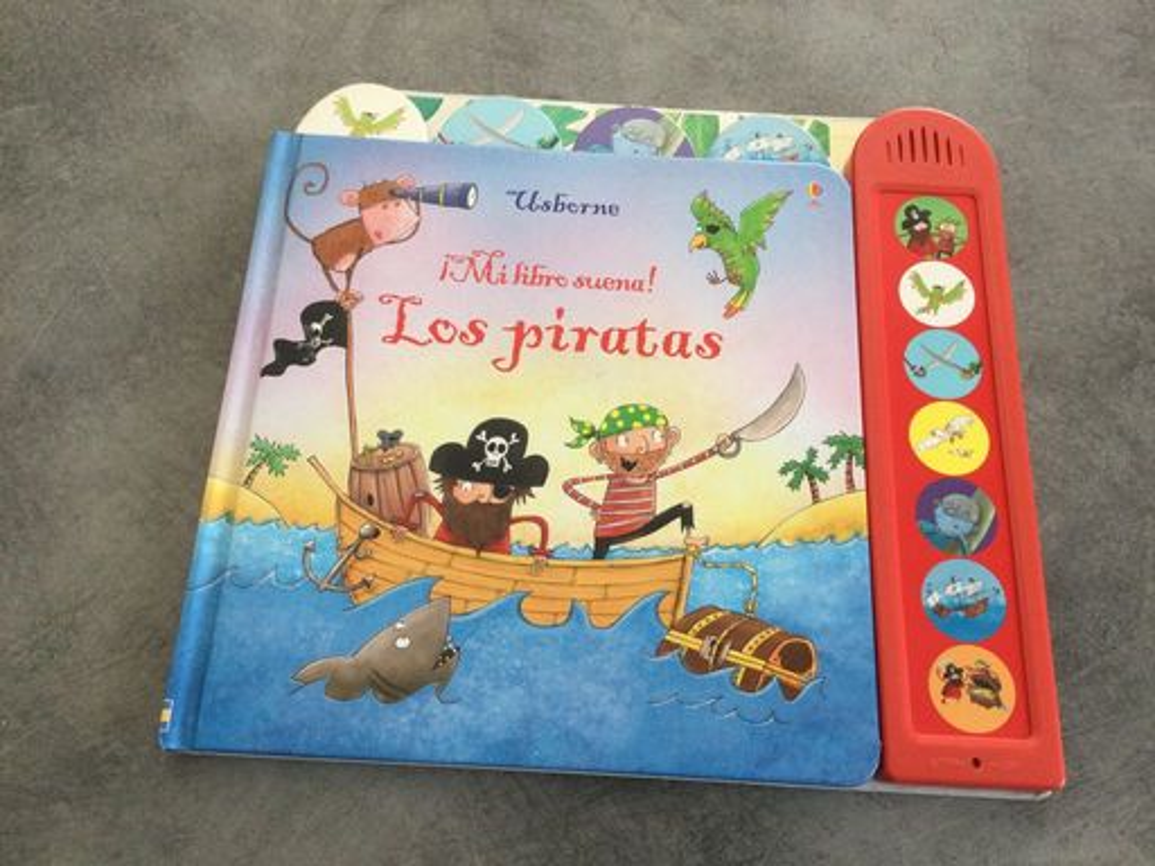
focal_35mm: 31
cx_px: 578
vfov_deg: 45.4
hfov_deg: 58.4
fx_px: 1034
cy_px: 433
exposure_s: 1/100
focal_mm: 3.3
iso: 40
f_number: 2.4
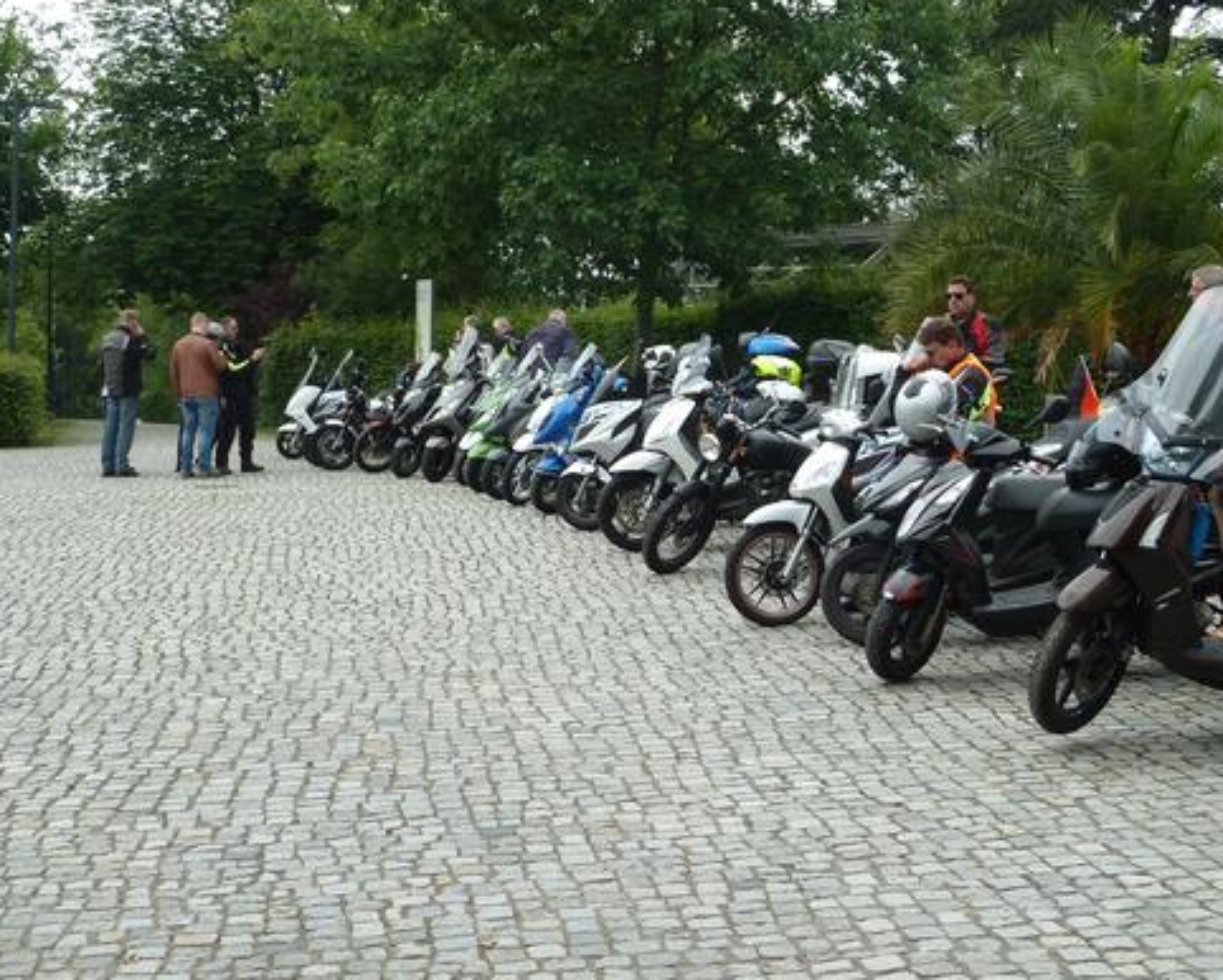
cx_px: 705
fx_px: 2064
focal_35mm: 57
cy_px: 388
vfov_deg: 26.6
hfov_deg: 32.9
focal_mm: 7.3
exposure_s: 1/160
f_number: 4
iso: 80
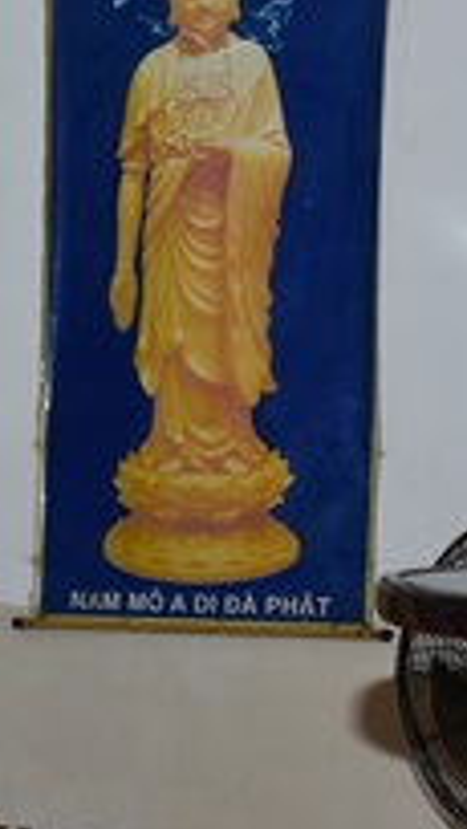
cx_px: -179
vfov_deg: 20.7
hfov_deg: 11.7
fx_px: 2198
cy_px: 809
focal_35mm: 100
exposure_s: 1/80
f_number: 6.3
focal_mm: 30
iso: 640
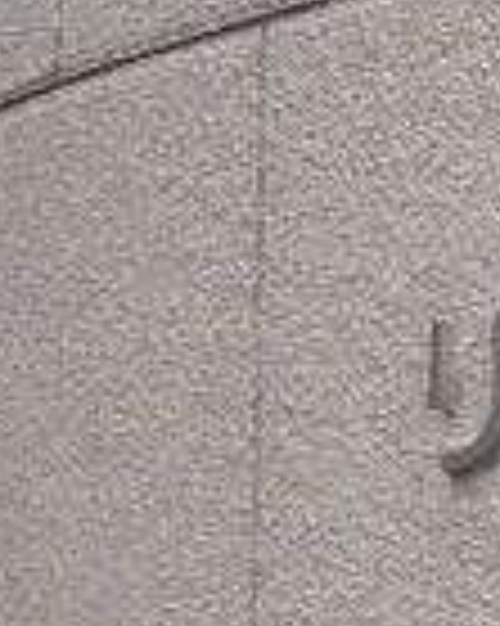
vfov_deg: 12.6
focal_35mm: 152
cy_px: 554
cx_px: 1108
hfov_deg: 9.3
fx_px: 2815
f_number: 4
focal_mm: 4.8
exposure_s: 1/60
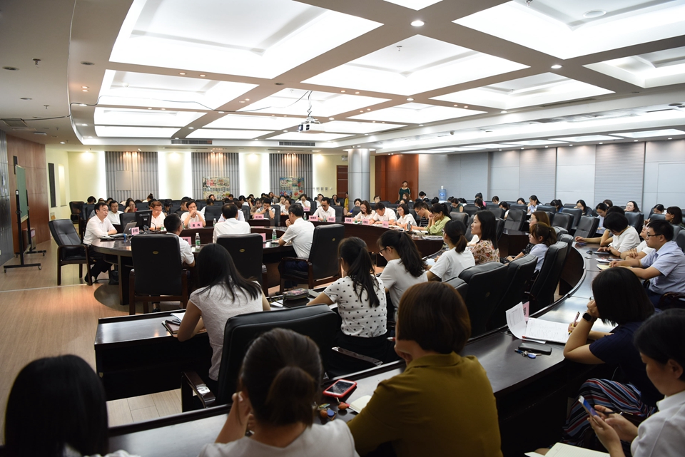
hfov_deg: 73.7
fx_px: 457
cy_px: 228
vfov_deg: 53.2
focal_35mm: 24
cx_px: 342
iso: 800
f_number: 4
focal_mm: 24
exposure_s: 1/60
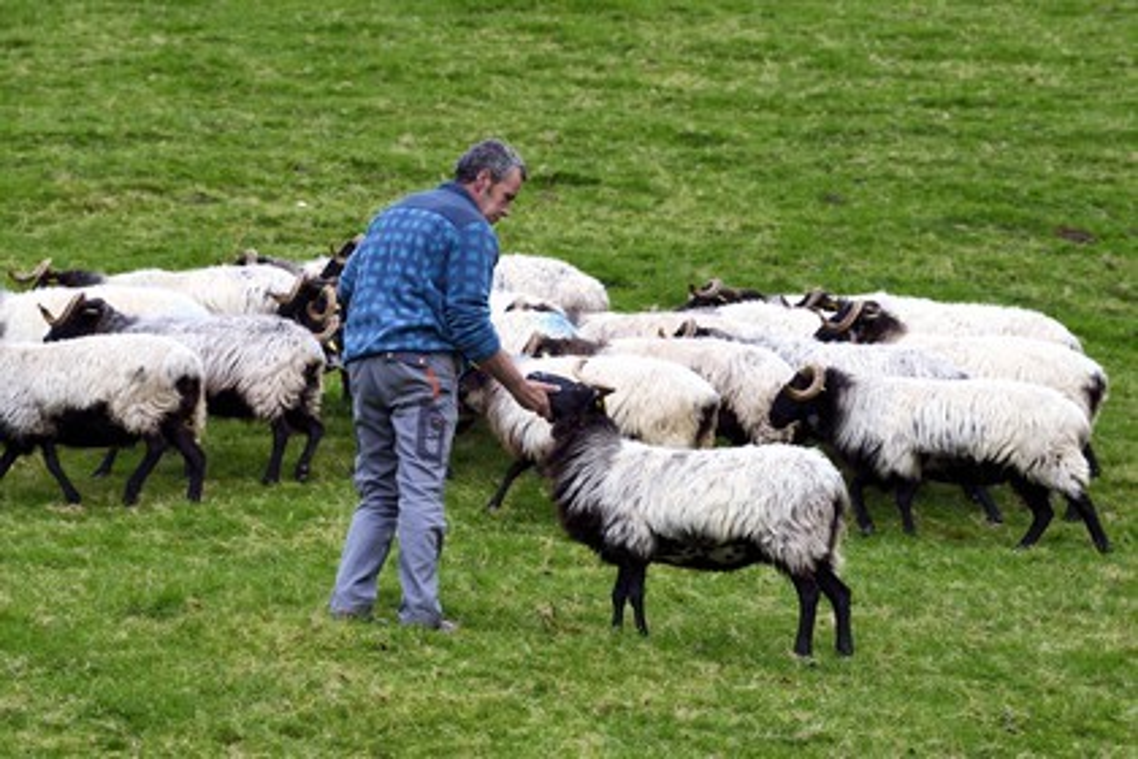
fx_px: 6322
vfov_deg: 6.9
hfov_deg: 10.3
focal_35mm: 200
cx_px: 569
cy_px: 380
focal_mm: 200
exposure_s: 1/250
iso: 400
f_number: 8
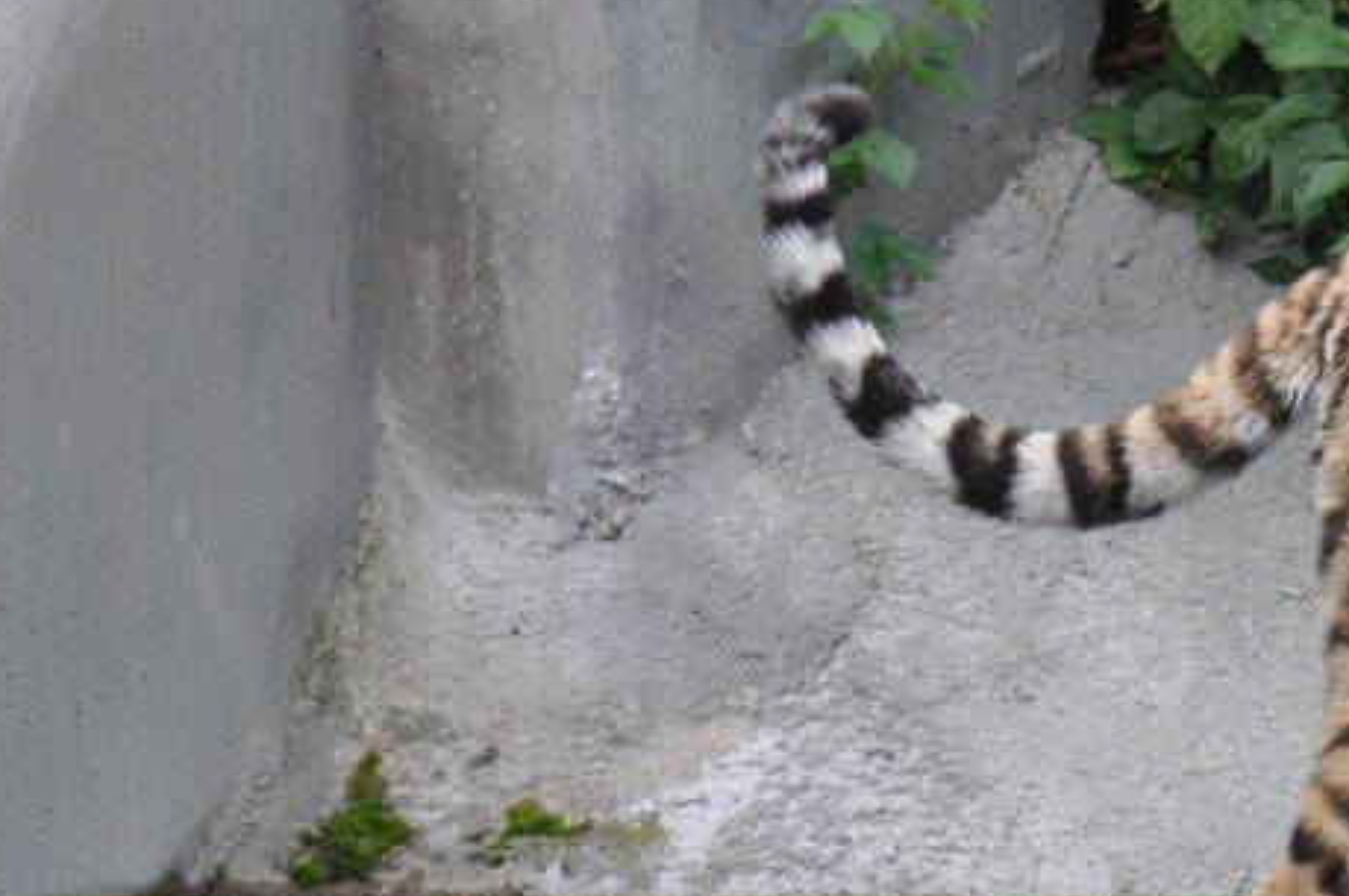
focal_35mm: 967
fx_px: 36187
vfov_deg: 1.4
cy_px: 1232
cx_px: 1840
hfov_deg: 2.1
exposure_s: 1/400
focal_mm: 185
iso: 400
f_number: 5.3
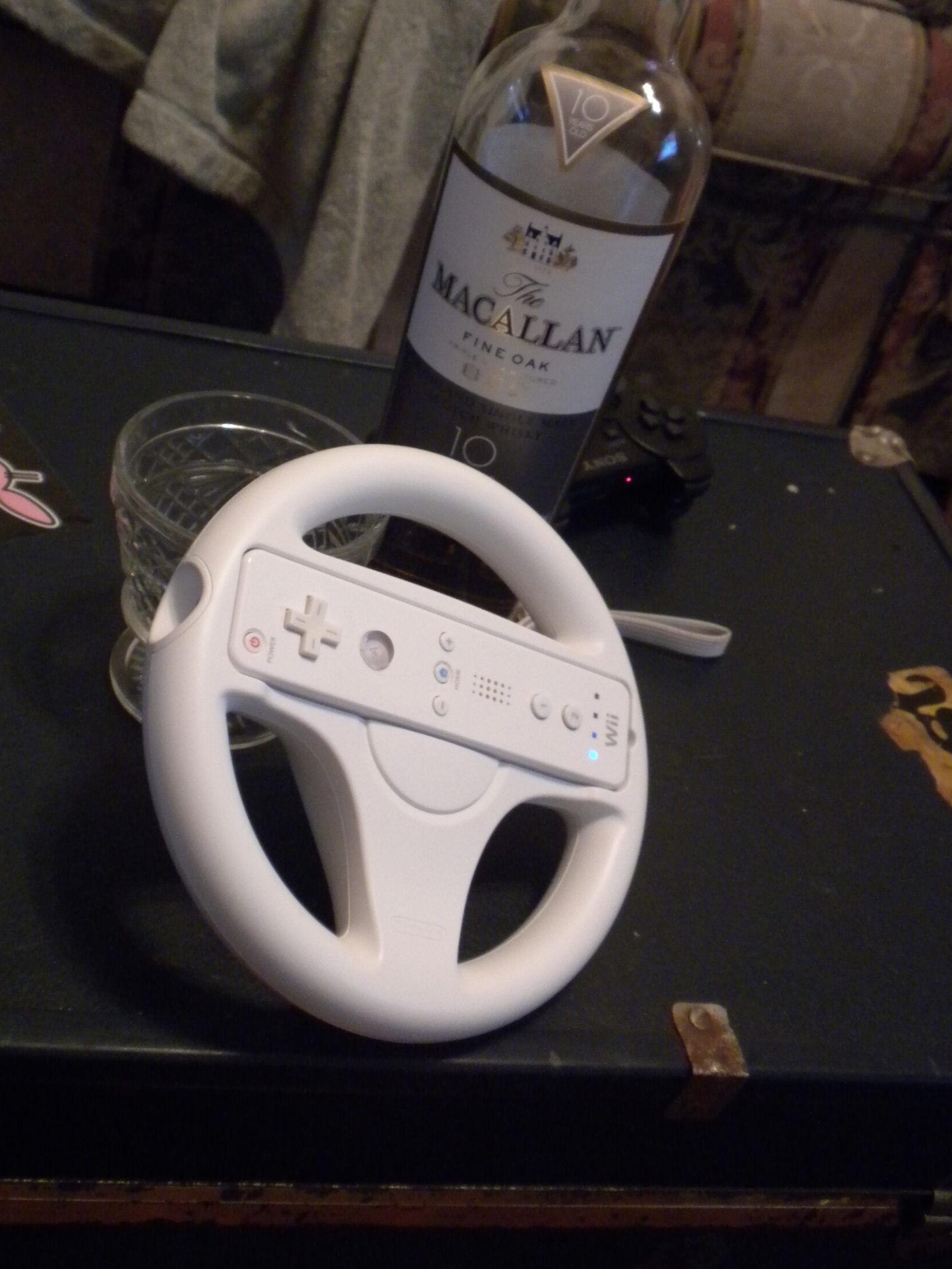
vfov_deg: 43.8
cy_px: 589
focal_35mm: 43
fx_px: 1577
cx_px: 422
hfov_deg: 33.6
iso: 400
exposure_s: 1/13.6
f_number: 3.5
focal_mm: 6.6
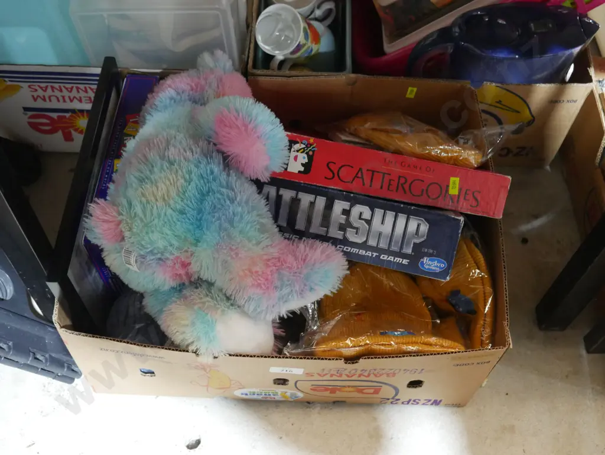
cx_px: 302
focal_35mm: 40
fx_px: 699
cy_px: 228
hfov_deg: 46.8
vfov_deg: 36.0
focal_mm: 20
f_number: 4.4
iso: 3200
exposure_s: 1/60
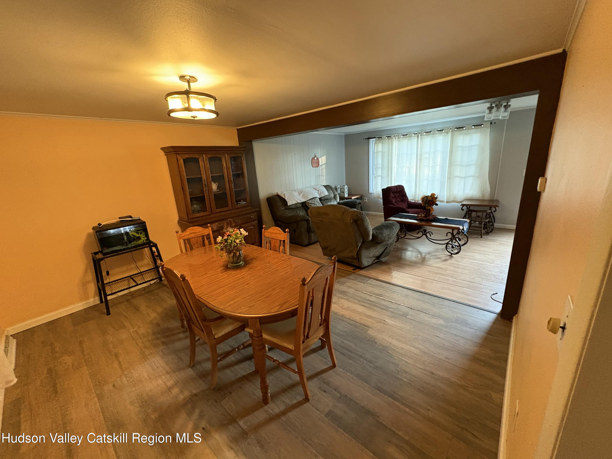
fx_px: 248
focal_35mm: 14
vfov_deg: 85.7
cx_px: 306
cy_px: 230
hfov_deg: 102.1
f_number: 2.2
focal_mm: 2.22
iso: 800
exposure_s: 1/60
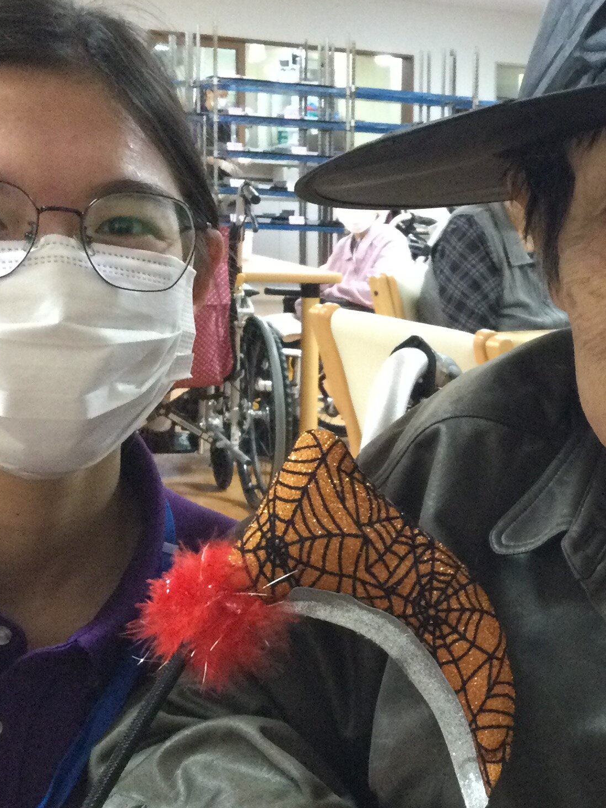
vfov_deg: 28.1
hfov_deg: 20.3
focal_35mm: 69
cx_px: 679
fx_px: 1610
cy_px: 460
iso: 200
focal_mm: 3.3
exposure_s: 1/30
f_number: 2.4
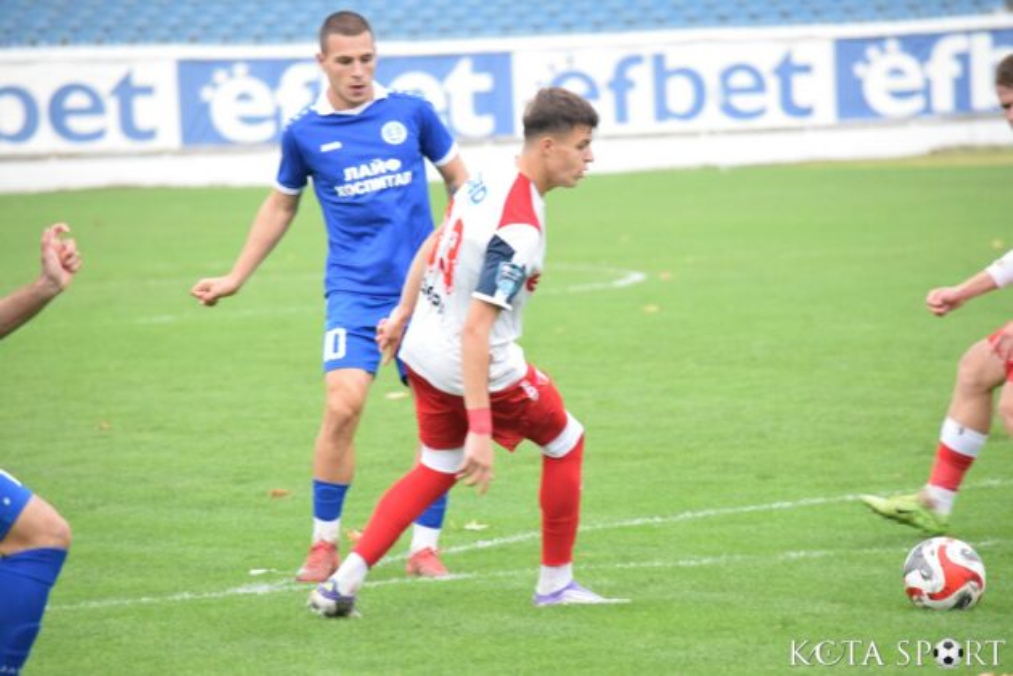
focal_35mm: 300
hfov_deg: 6.9
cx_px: 506
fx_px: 8441
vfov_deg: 4.6
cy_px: 338
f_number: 5
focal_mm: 200
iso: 3200
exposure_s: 1/800
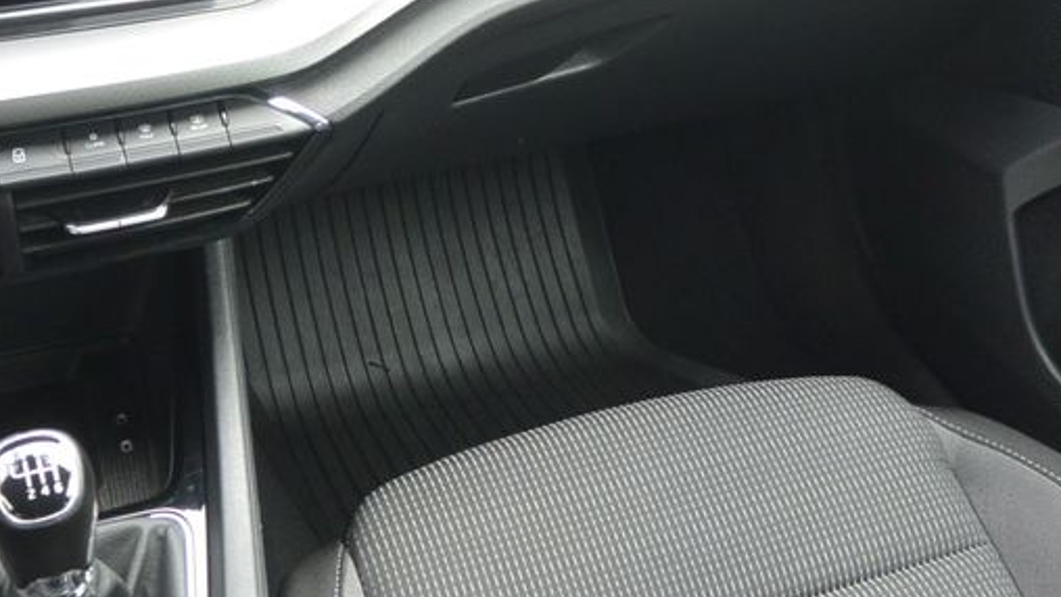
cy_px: 166
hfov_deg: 36.5
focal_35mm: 57
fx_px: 1604
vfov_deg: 21.0
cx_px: 618
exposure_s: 1/60
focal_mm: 10
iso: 400
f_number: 3.5
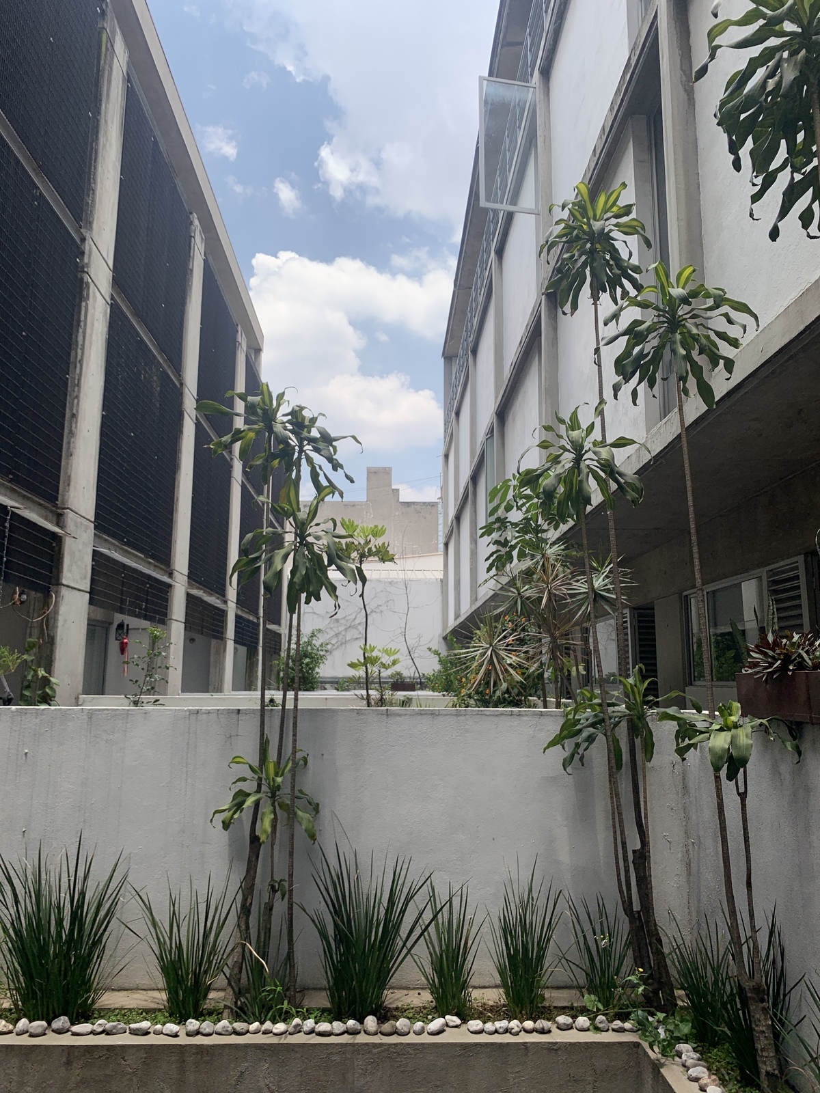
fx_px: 821
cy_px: 546
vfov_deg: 67.3
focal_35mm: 26
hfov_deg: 53.1
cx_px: 410
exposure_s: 1/1111
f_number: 1.8
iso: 25
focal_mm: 4.25
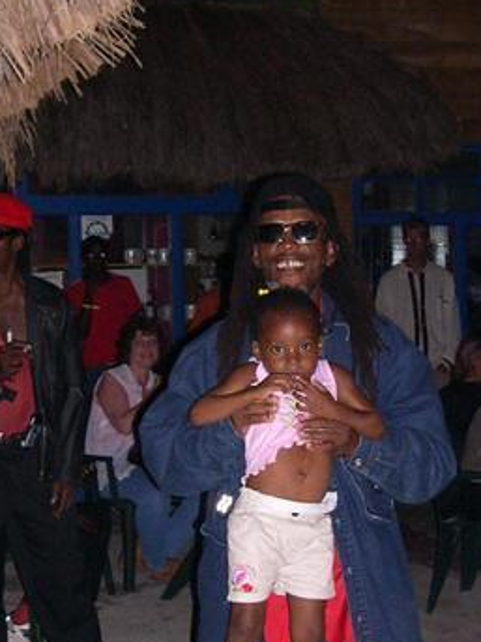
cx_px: 292
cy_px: 401
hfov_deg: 20.7
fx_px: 1316
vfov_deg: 27.3
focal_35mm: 71
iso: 273
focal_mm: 8
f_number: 2.8
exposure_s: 1/60
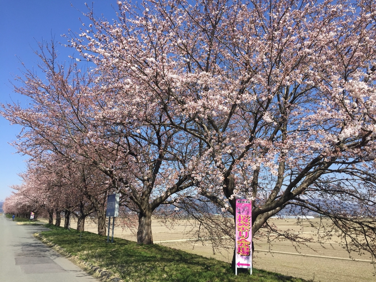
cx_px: 188
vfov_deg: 48.2
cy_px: 141
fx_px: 315
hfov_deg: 61.7
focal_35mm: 29
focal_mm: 4.15
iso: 32
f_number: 2.2
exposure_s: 1/1647
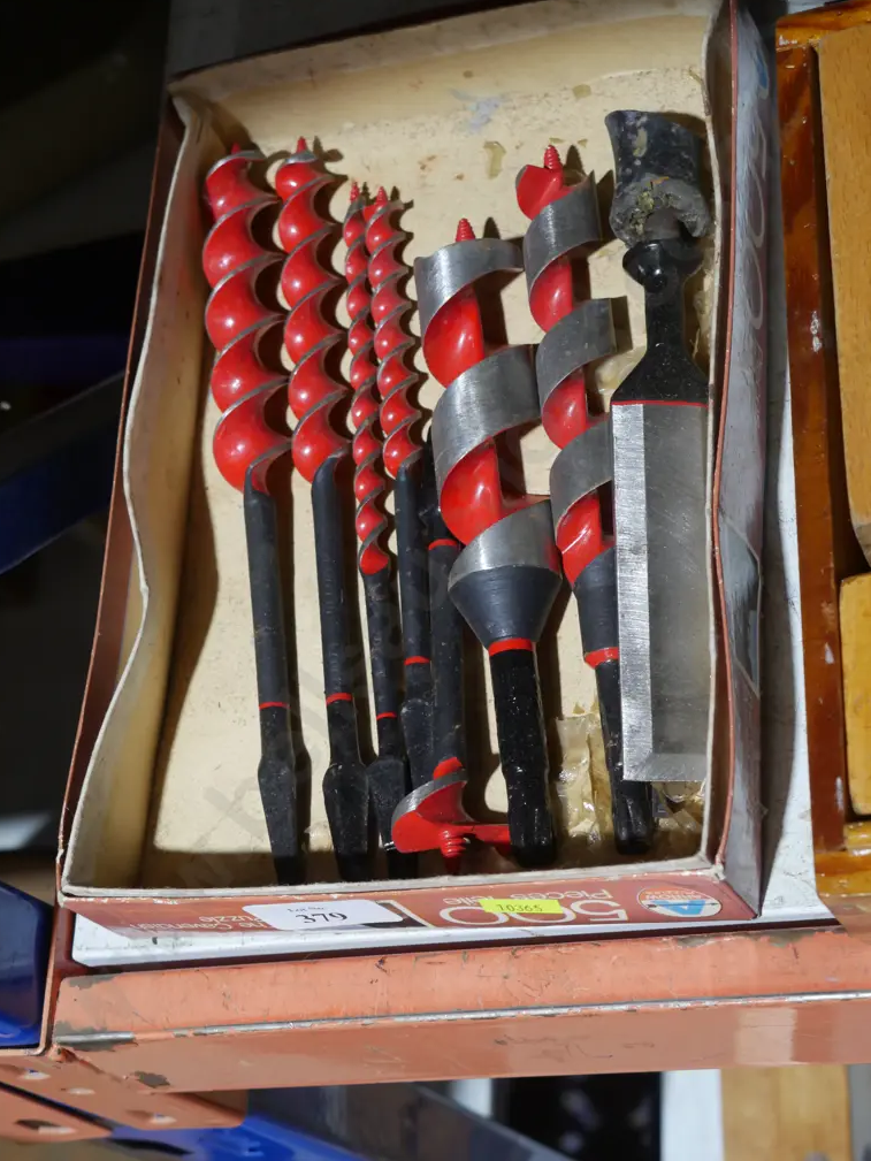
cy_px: 573
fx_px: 2247
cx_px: 430
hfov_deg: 21.9
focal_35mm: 67
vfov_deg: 29.0
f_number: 5.4
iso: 1250
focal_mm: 33
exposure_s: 1/80
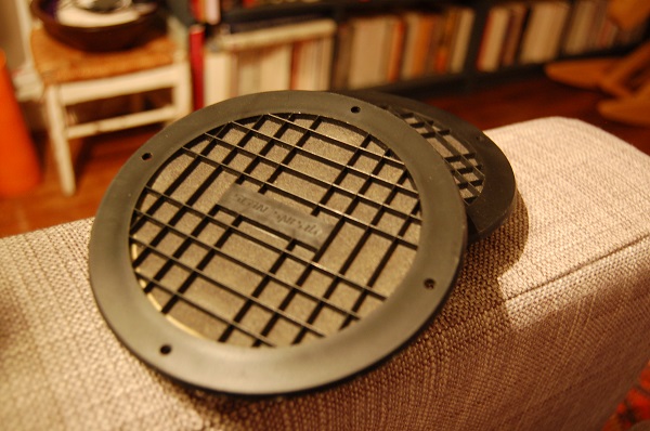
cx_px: 325
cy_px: 216
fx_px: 622
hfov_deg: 55.2
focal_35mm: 34
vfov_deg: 38.2
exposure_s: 1/5
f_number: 3.8
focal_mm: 23
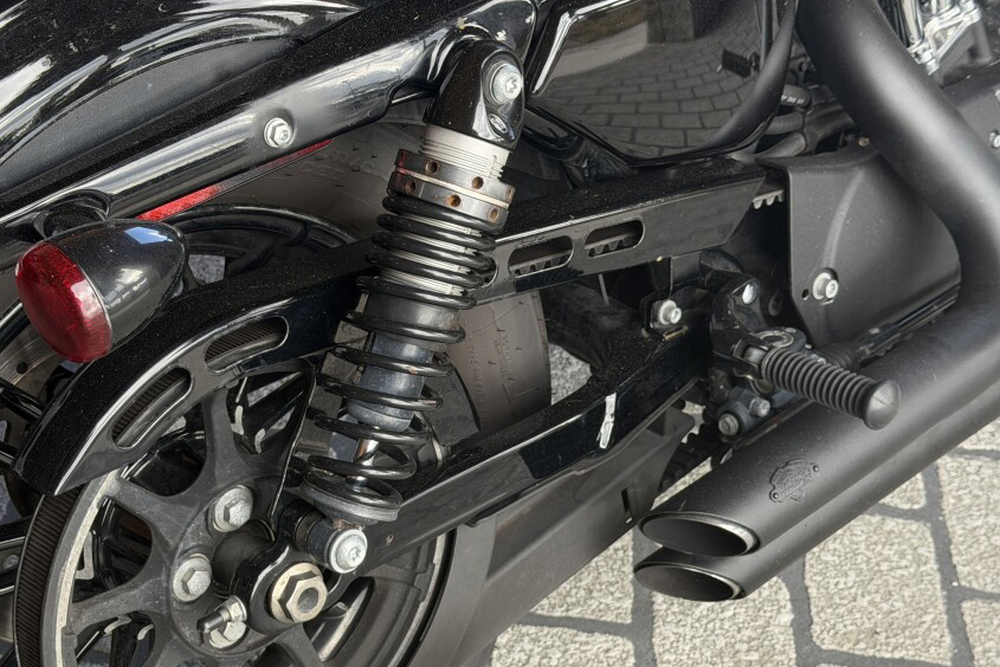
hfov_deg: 31.9
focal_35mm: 63
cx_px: 461
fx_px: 1751
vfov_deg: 21.5
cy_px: 423
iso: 50
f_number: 1.78
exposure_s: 1/131
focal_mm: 6.76
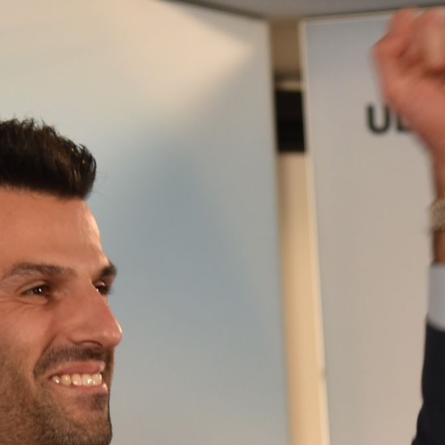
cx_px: 47
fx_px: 3462
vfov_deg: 7.3
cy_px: 448
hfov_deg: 7.3
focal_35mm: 238
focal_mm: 62
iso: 800
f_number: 5
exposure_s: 1/100
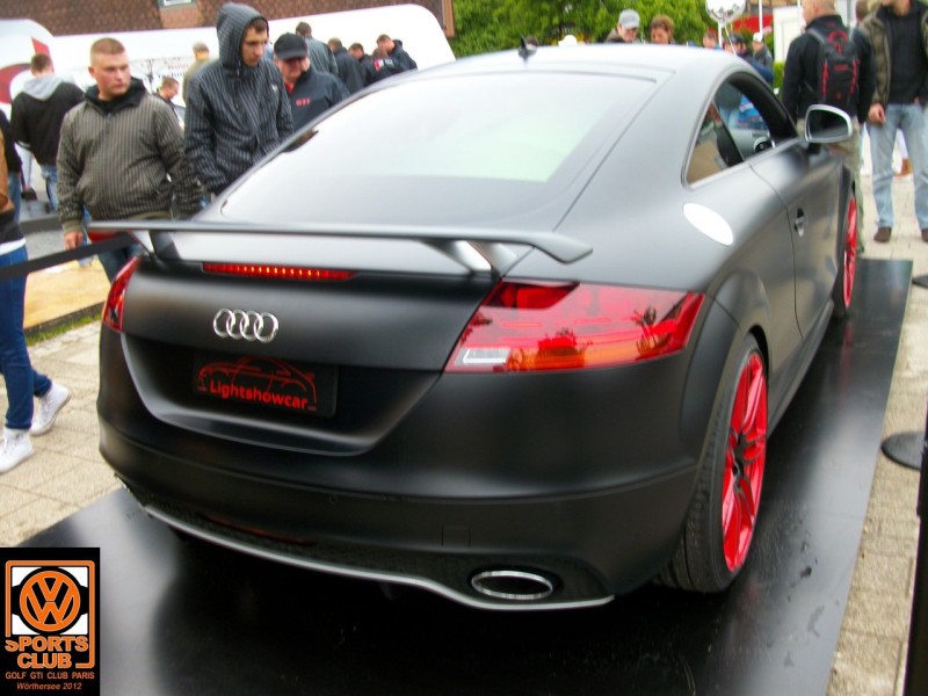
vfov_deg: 41.8
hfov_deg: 54.0
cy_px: 348
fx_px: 911
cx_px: 464
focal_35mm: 34
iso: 80
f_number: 2.9
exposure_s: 1/87
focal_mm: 5.7
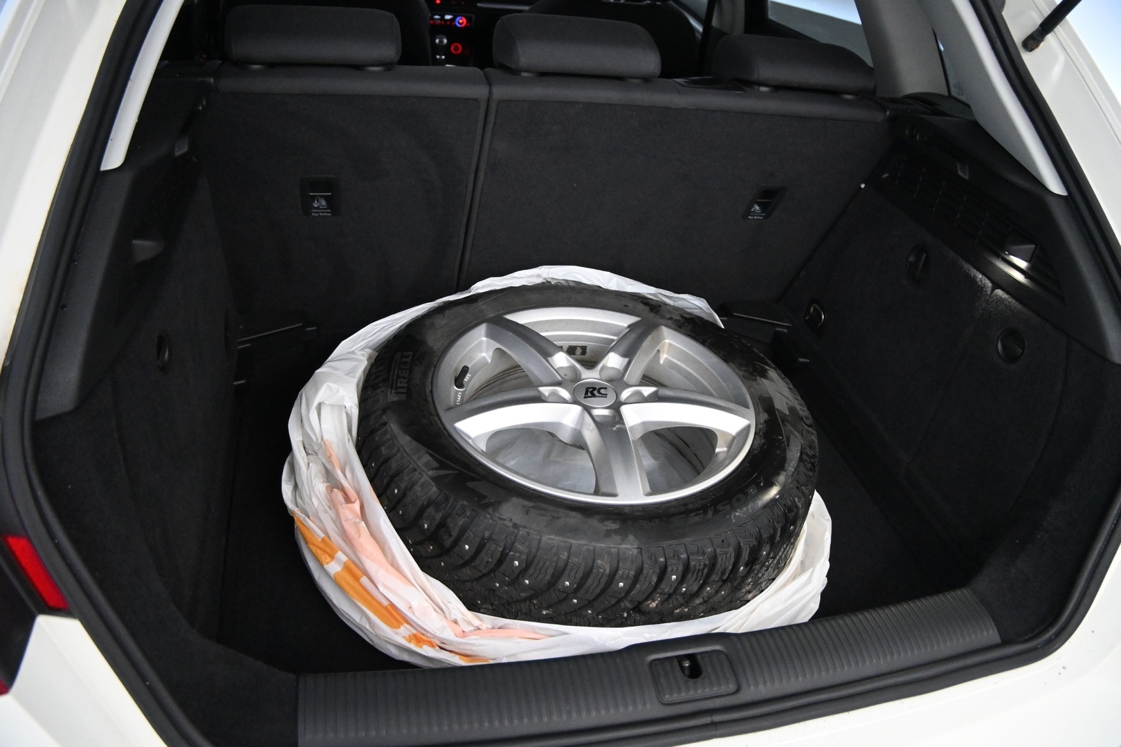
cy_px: 374
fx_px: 2335
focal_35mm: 75
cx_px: 560
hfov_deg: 27.0
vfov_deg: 18.2
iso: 5000
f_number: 6.3
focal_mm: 50
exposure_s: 1/160
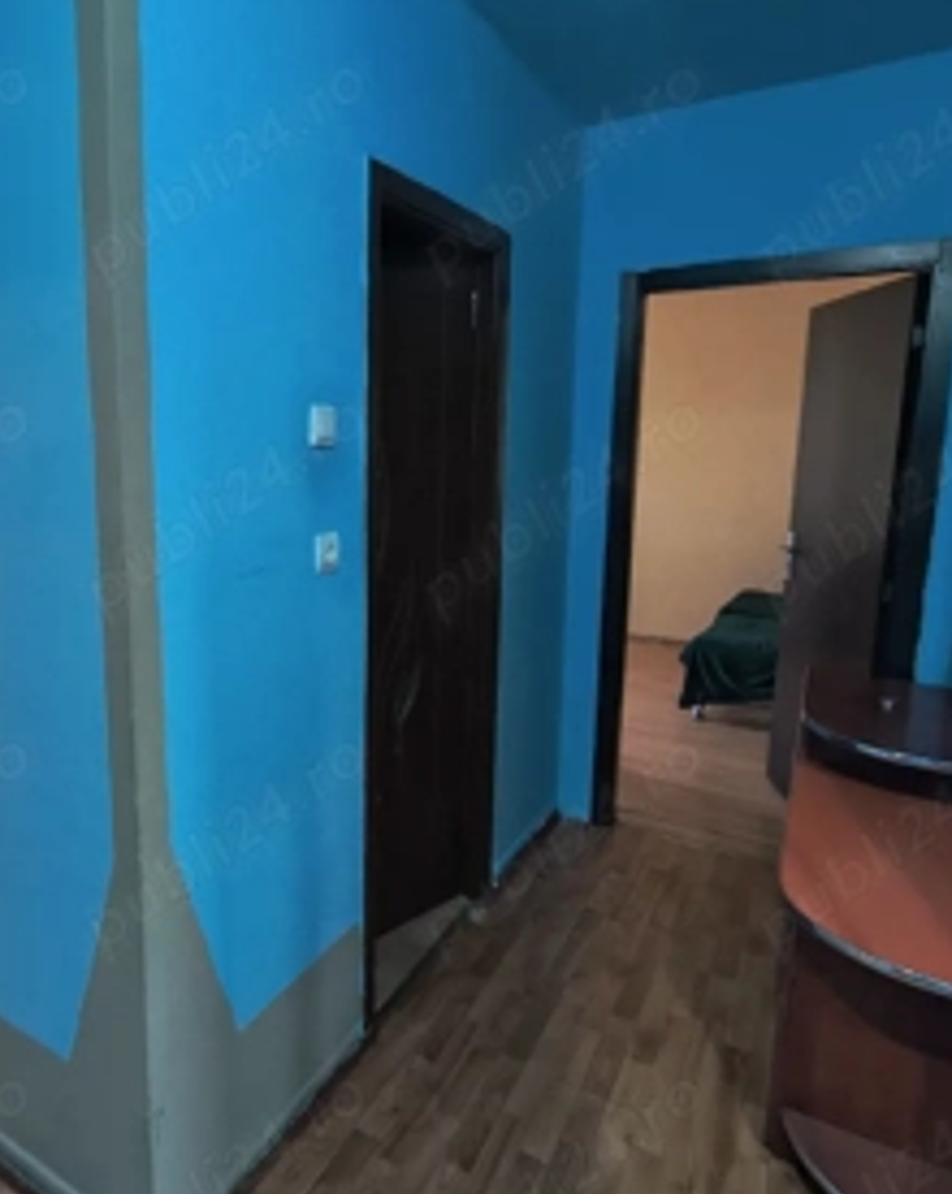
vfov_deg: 89.6
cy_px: 558
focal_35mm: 17
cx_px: 312
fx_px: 600
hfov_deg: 74.3
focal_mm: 2.13
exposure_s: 1/25
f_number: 2.2
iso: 1294
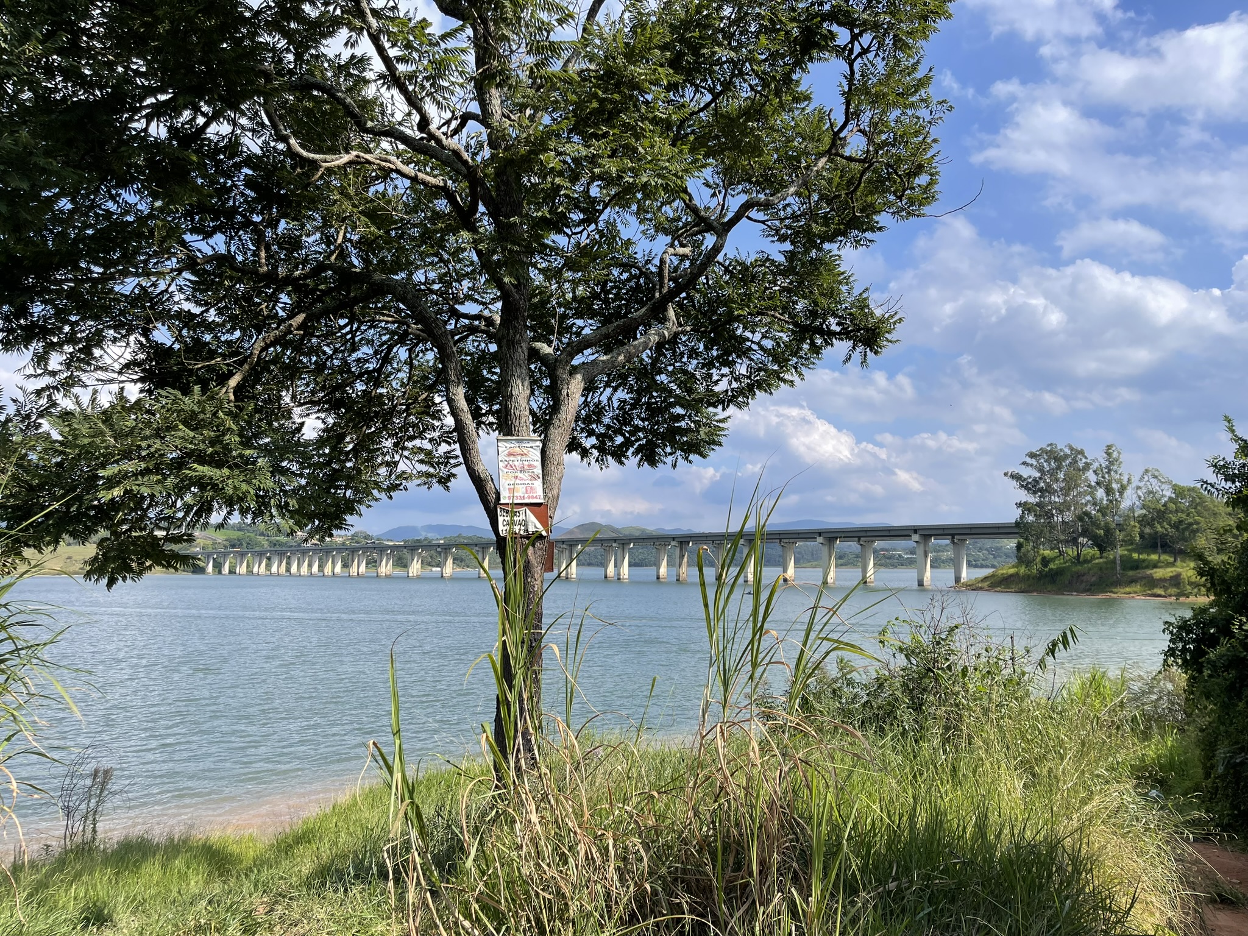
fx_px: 901
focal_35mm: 25
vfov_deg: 54.9
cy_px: 468
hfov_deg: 69.4
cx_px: 624
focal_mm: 5.1
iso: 32
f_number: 1.6
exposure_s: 1/2857
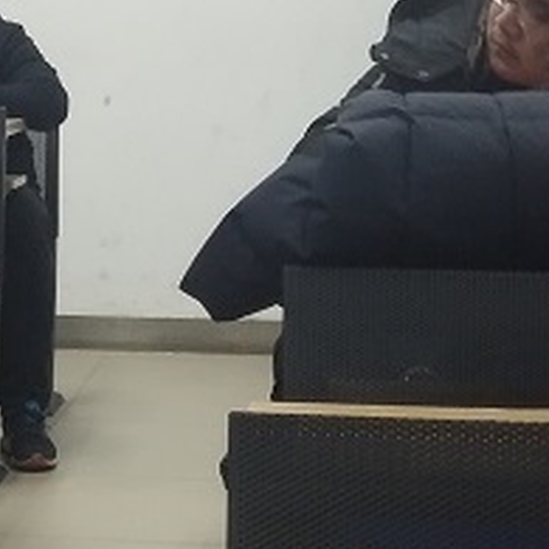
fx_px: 2853
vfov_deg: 10.8
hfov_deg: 10.8
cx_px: -115
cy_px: -117
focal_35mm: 159
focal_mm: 4.35
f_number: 1.8
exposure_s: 1/50
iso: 271
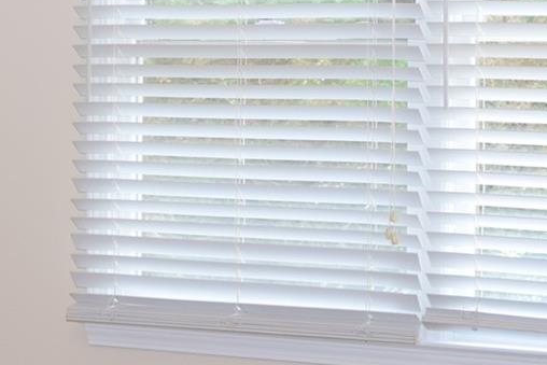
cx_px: 121
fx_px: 1930
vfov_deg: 10.8
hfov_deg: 16.0
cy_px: 83
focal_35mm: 127
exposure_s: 1/80
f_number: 4.5
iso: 400
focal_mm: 21
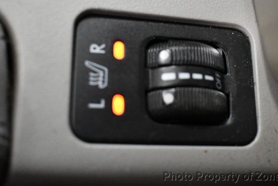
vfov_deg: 22.6
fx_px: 464
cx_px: 156
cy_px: 66
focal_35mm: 60
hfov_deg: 33.3
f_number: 3.8
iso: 3200
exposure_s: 1/60
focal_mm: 23
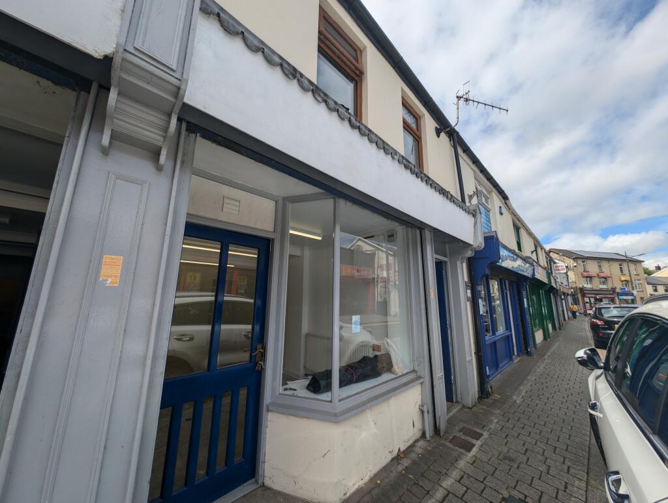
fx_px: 232
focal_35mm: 12
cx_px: 334
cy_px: 252
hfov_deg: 110.5
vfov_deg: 94.6
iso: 38
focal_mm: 2.23
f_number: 1.95
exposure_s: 1/1595
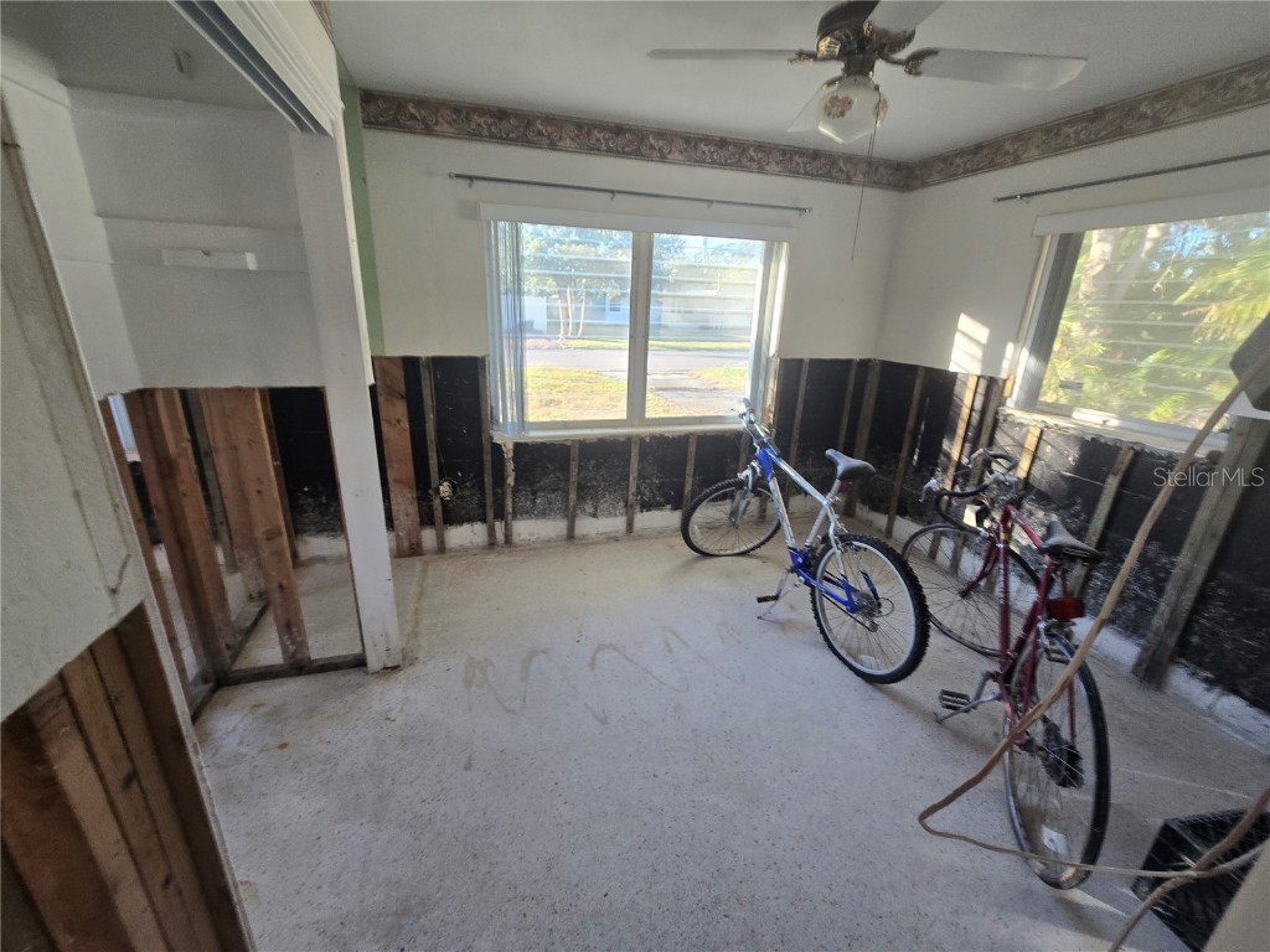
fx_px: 477
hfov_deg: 106.2
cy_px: 476
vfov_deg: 89.9
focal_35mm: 13
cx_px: 635
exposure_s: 1/60
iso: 64
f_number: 2.2
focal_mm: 2.2
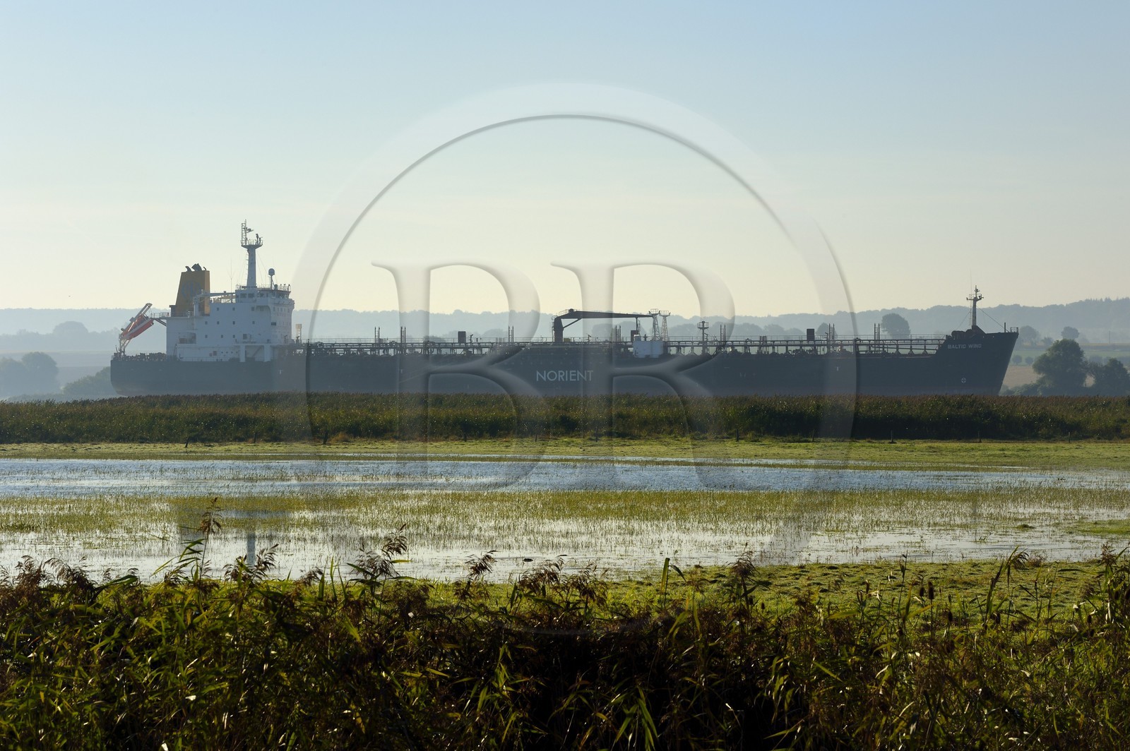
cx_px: 565
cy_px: 376
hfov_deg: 15.2
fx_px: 4234
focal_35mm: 135
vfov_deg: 10.1
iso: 200
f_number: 14
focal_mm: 135
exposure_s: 1/320
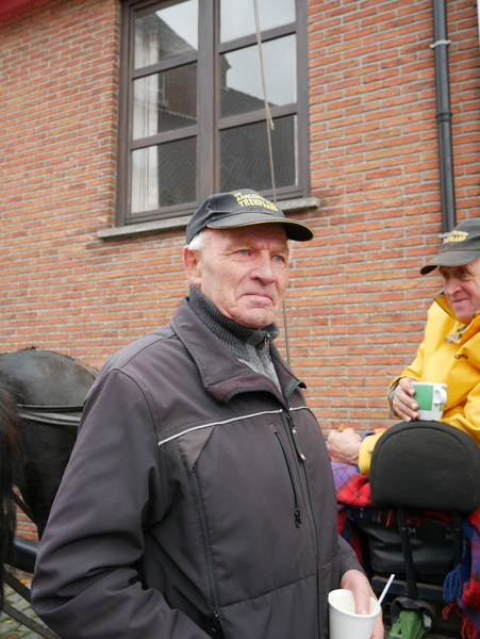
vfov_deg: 53.9
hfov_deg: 41.8
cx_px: 240
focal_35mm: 34
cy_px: 320
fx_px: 628
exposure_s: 1/60
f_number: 3.8
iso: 200
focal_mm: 17
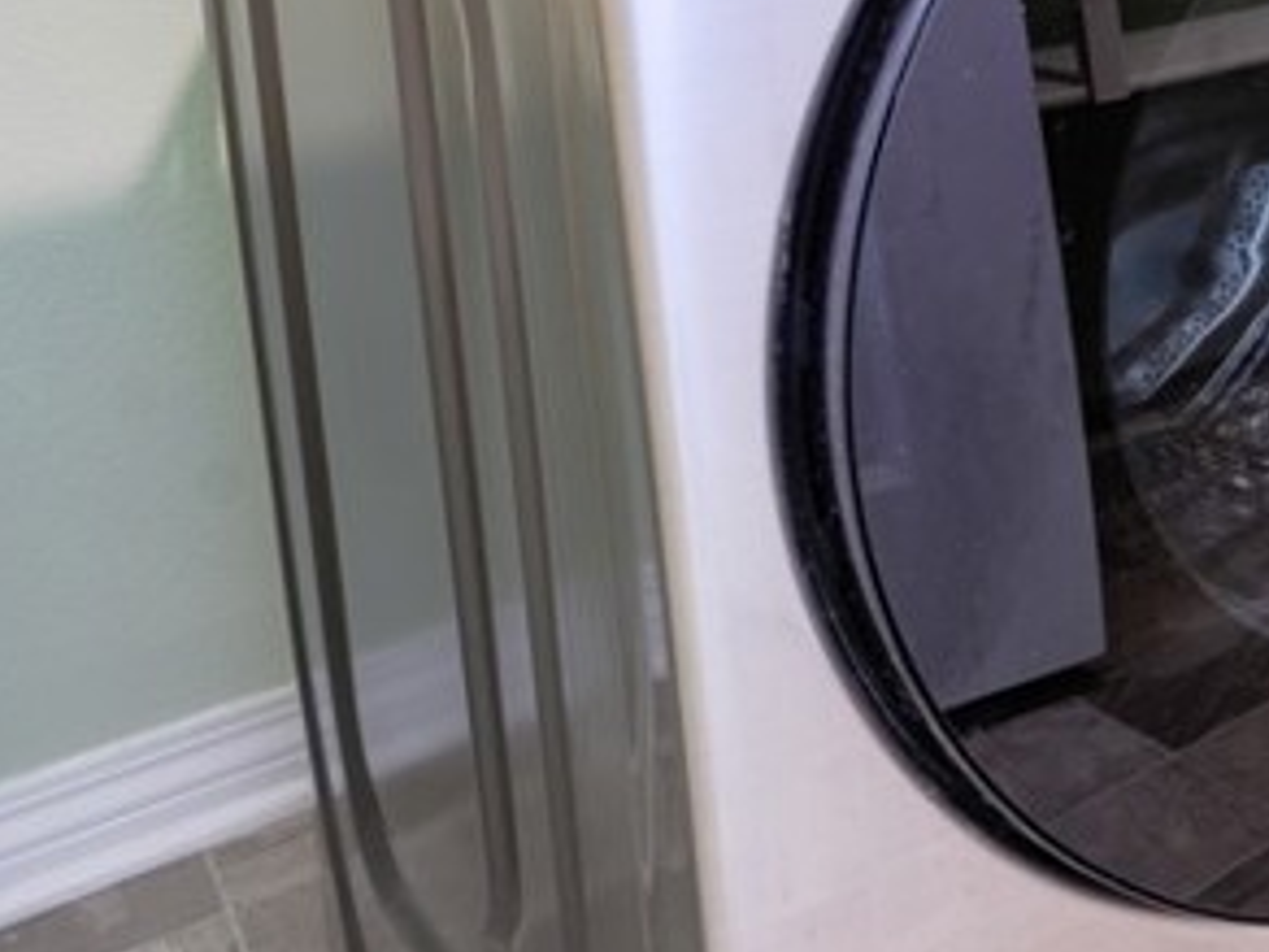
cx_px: 1964
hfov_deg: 25.4
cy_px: -228
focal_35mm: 54
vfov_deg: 24.2
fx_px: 1980
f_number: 8
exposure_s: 1/13
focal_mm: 16
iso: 320
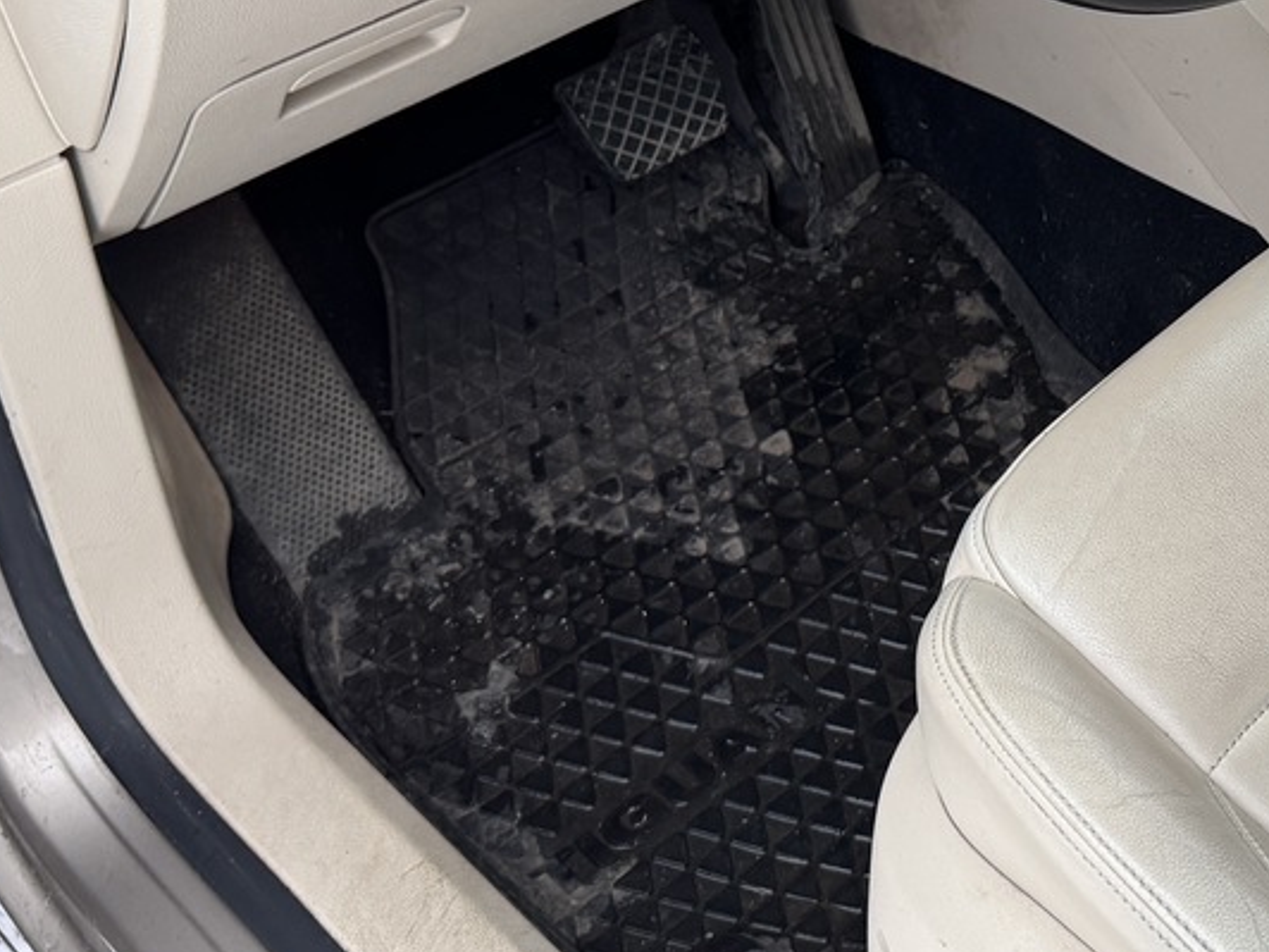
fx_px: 2383
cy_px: 62
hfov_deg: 28.4
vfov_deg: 22.0
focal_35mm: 65
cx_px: 1188
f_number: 1.78
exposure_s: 1/121
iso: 160
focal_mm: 6.76
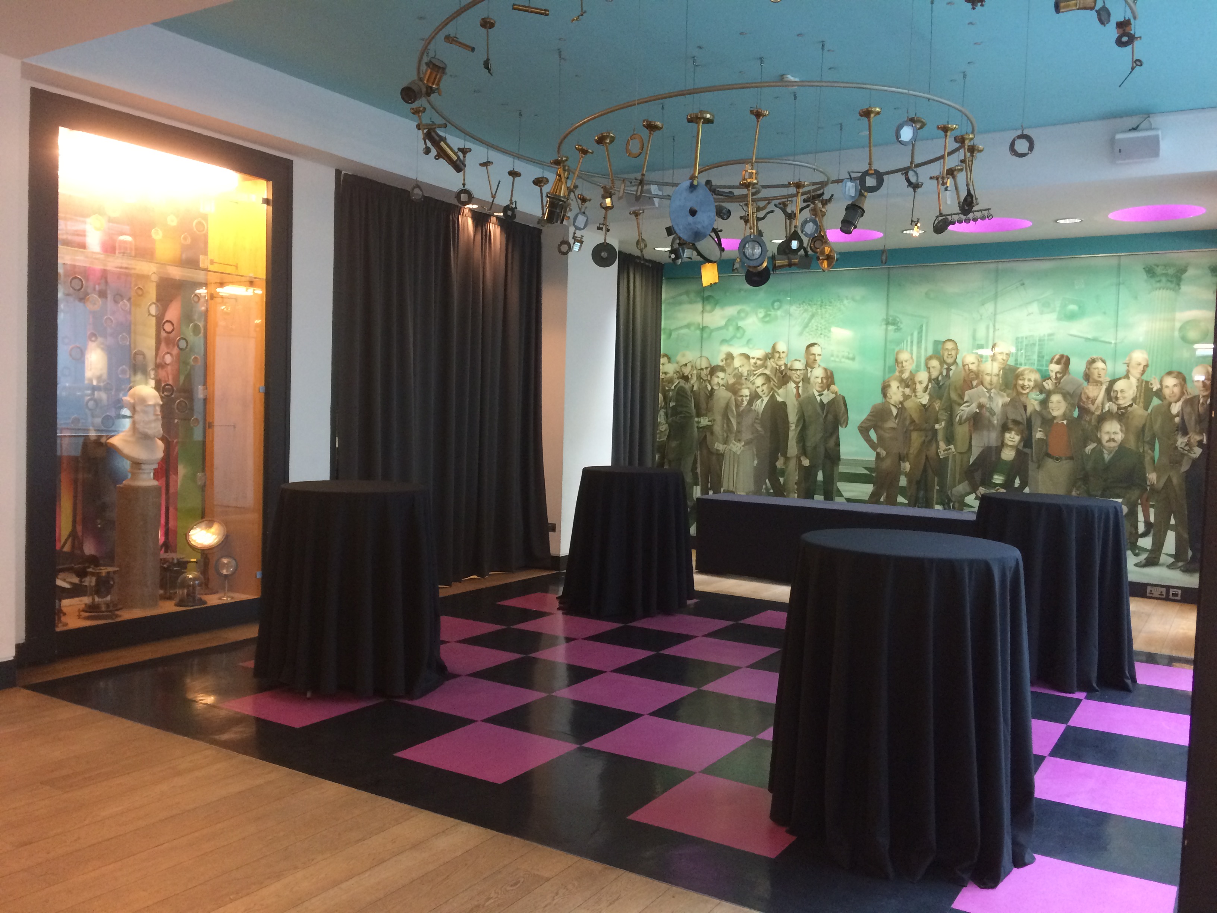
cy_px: 456
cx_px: 608
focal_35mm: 29
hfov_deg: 61.7
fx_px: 1020
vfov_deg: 48.2
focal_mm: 4.15
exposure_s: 1/33
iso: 320
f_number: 2.2
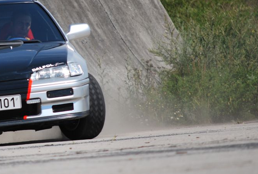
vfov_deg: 2.6
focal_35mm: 541
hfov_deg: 3.8
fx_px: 3887
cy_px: 80
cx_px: 35
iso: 180
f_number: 5.6
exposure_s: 1/1000
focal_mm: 200
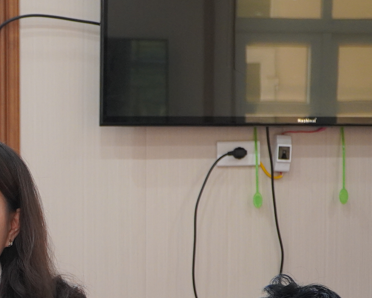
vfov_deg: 14.6
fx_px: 1147
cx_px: -57
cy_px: 266
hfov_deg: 17.7
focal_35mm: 104
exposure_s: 1/160
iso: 1600
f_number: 4
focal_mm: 29
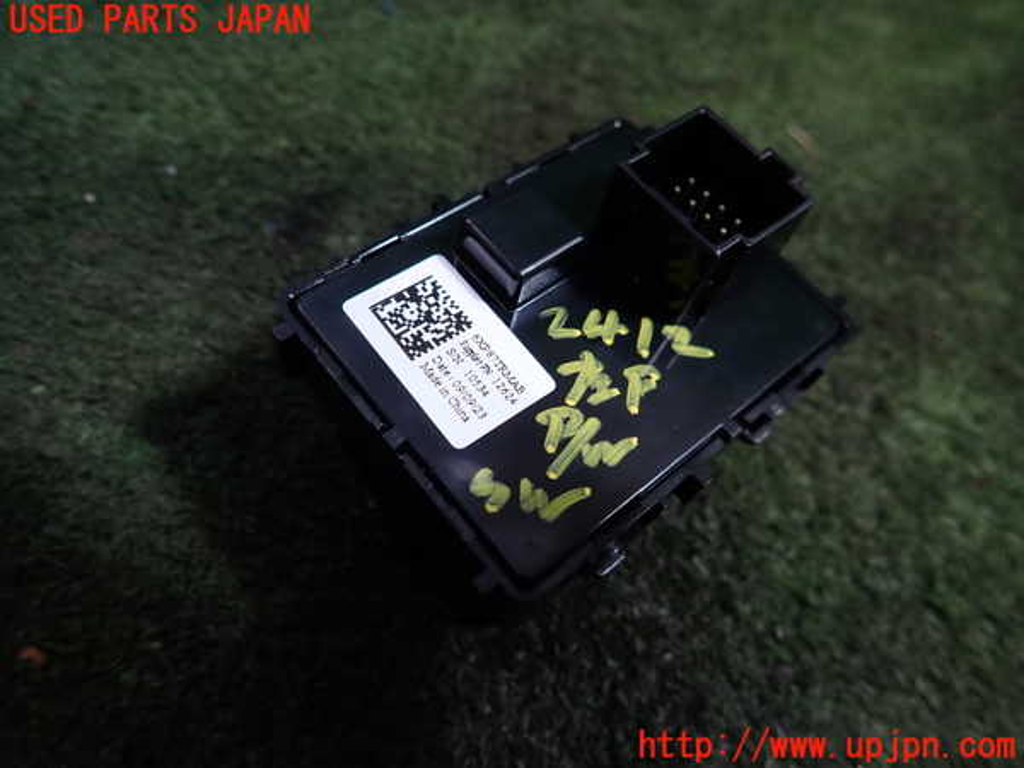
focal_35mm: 25
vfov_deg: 54.9
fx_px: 740
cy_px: 384
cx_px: 512
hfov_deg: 69.4
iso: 200
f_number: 2
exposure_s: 1/40
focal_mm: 4.5
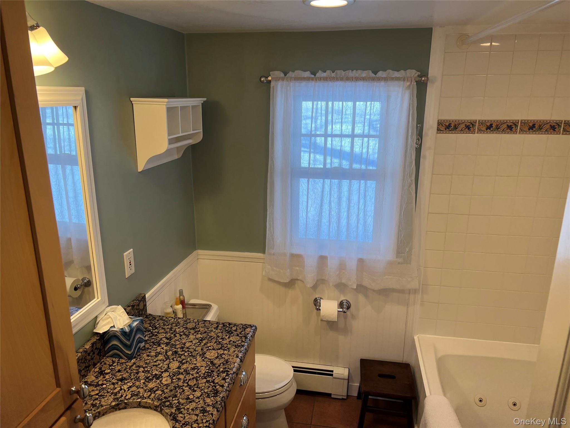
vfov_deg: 53.1
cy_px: 214
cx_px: 285
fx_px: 428
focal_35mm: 26
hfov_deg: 67.3
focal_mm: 5.7
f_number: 1.5
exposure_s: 1/180
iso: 40
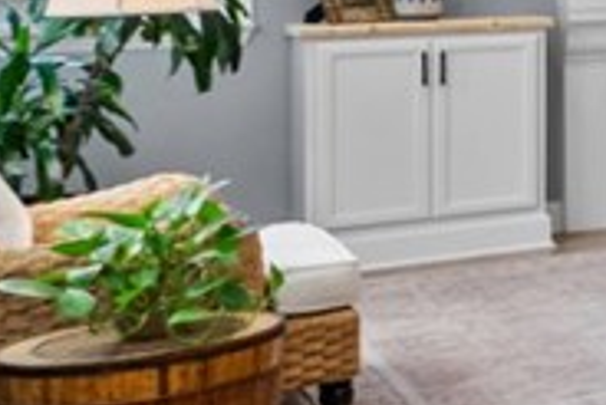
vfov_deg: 14.9
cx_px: 1617
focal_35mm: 89
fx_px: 1499
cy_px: -64
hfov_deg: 13.2
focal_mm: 16
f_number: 9
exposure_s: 1/5
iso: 250
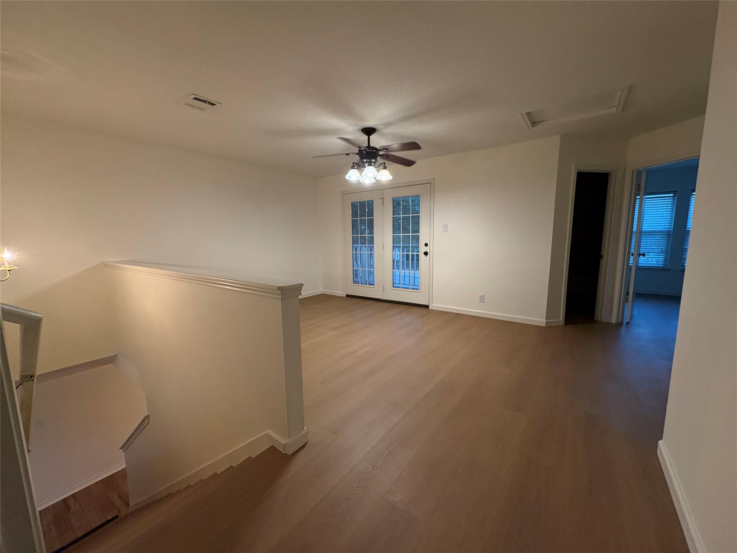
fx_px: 298
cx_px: 368
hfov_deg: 102.1
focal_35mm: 14
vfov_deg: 85.7
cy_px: 276
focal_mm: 2.22
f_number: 2.2
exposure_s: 1/120
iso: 400
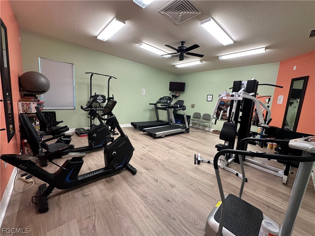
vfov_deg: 85.7
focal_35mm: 14
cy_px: 118
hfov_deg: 102.1
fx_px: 127
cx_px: 158
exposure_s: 1/120
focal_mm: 2.22
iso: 160
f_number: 2.2
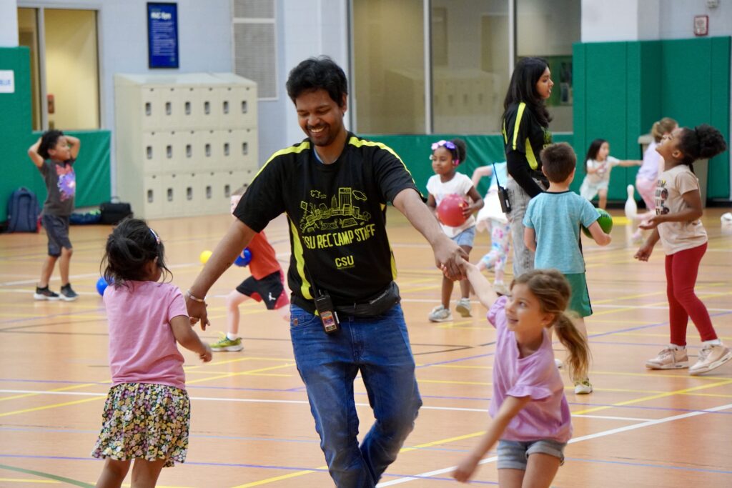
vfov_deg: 9.5
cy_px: 244
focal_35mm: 144
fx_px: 2928
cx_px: 366
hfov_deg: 14.2
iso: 2500
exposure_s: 1/160
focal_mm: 96
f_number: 5.6
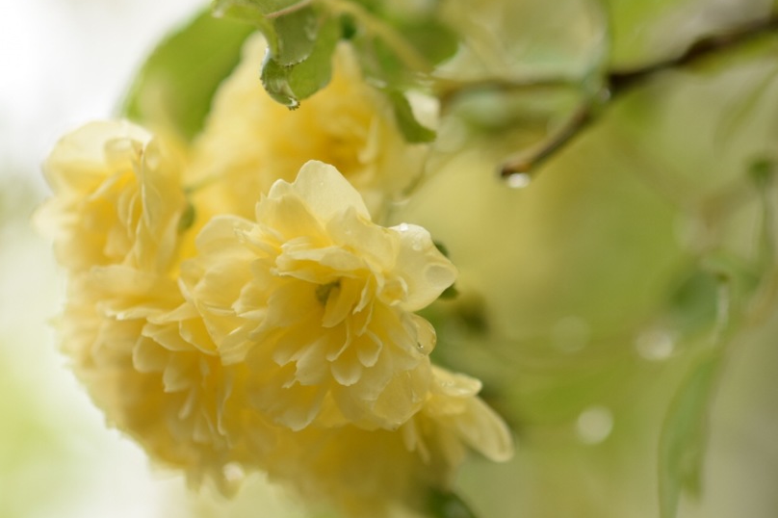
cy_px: 300
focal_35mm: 171
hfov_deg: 12.0
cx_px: 300
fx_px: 3694
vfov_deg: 8.0
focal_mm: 90
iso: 400
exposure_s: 1/400
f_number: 3.5
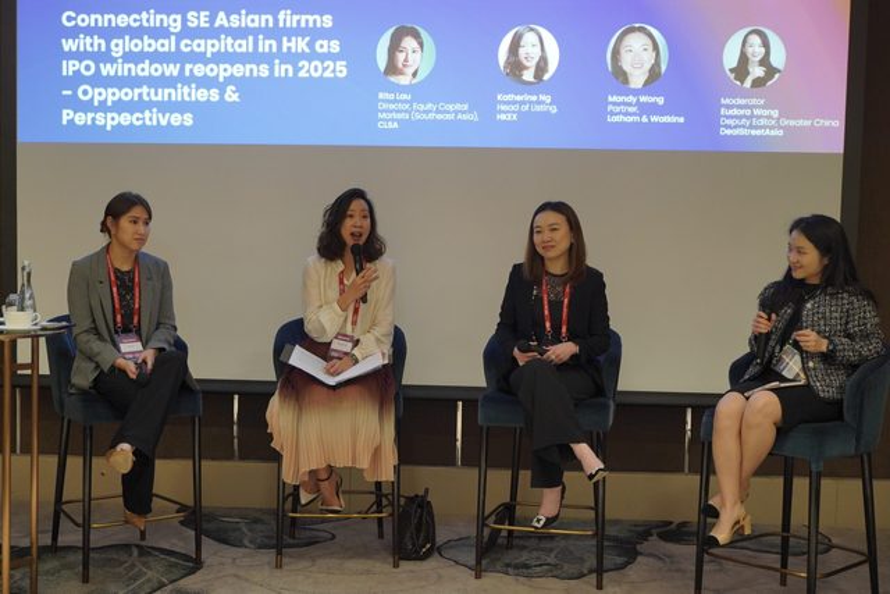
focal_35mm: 40
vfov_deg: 33.4
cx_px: 445
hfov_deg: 48.4
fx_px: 989
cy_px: 297
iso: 1600
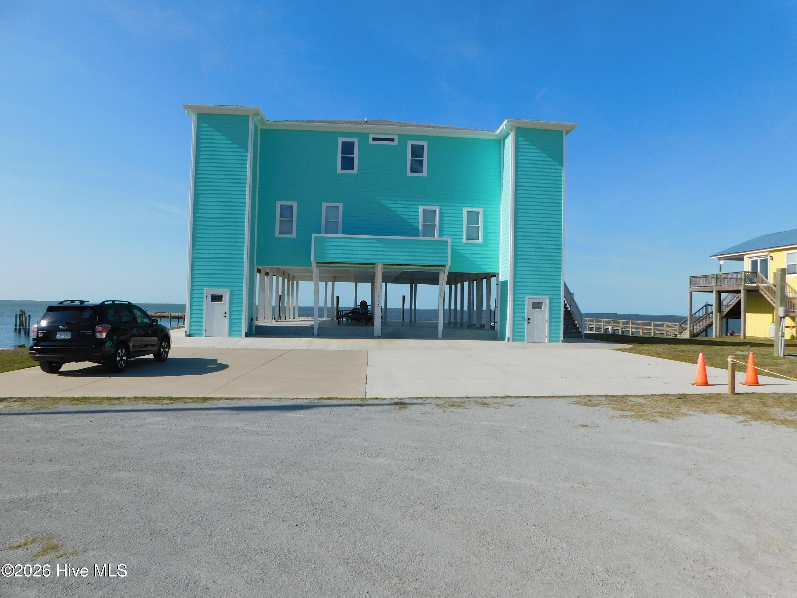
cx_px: 398
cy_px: 299
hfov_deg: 73.9
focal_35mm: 23
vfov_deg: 58.9
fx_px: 530
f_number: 6
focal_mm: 4
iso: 125
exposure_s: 1/800
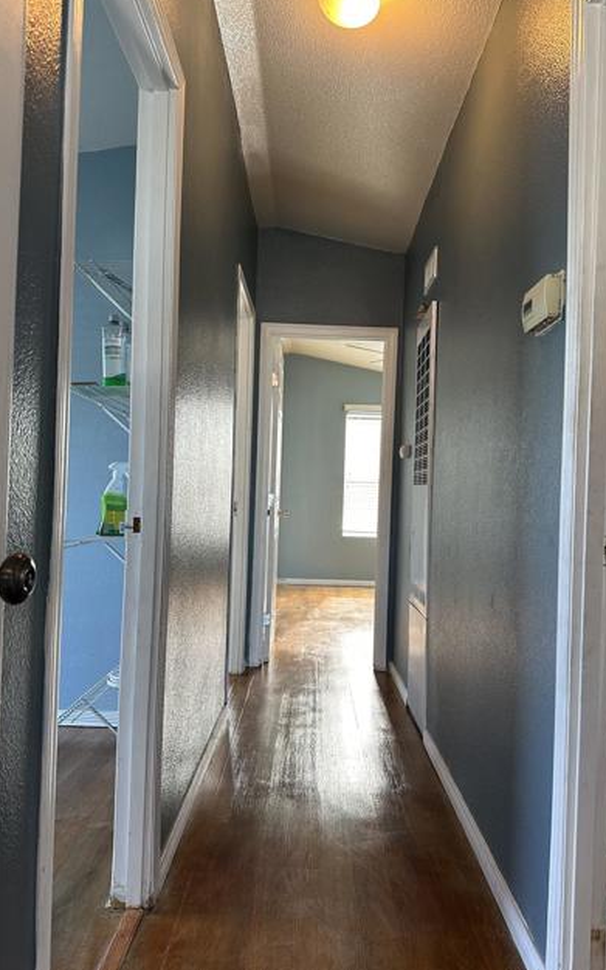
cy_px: 485
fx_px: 687
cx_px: 318
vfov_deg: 70.4
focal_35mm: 26
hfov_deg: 47.6
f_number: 1.78
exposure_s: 1/60
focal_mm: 6.86
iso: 200
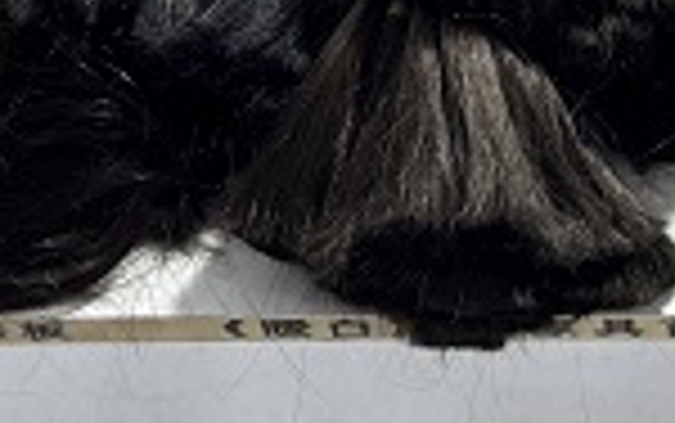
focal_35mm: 127
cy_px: -387
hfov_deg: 16.4
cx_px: 392
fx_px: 2338
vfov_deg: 9.7
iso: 125
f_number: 1.78
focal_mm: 6.76
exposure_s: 1/50
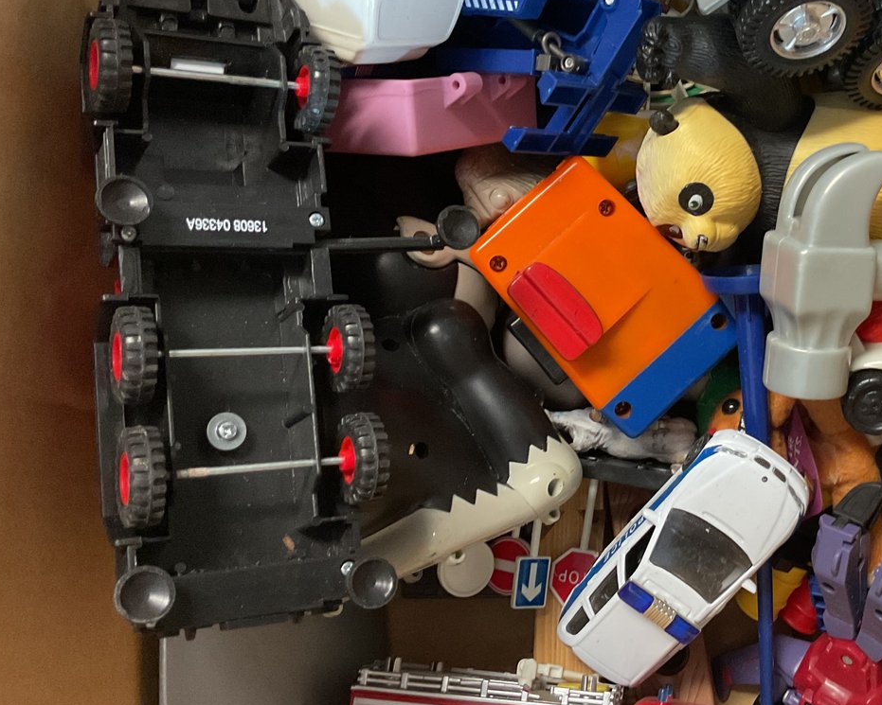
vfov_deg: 32.7
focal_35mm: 46
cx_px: 708
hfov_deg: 38.8
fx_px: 1201
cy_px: 307
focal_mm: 3
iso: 320
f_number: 1.8
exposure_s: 1/40
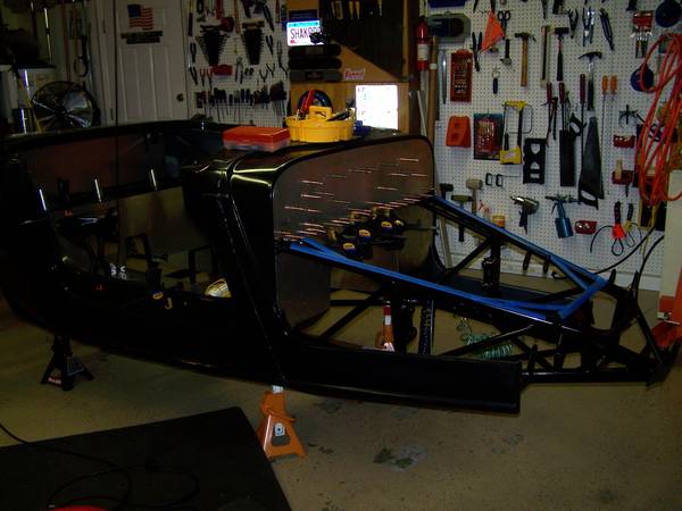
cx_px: 341
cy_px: 256
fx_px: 749
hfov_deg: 49.0
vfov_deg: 37.7
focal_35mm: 38
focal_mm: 6.3
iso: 80
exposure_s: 1/60
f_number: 2.8
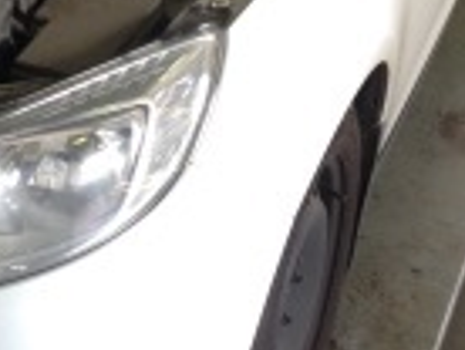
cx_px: -142
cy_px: -61
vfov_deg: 13.8
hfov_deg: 17.5
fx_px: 1413
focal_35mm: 105
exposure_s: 1/20
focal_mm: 4.12
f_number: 2.4
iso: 50
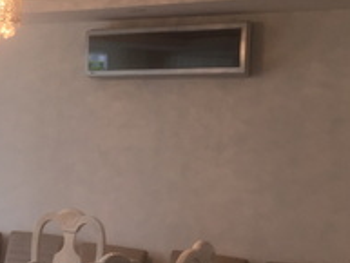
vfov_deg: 15.4
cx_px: -141
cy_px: 172
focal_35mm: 96
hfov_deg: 18.6
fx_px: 971
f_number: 2.2
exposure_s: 1/50
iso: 40
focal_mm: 4.15
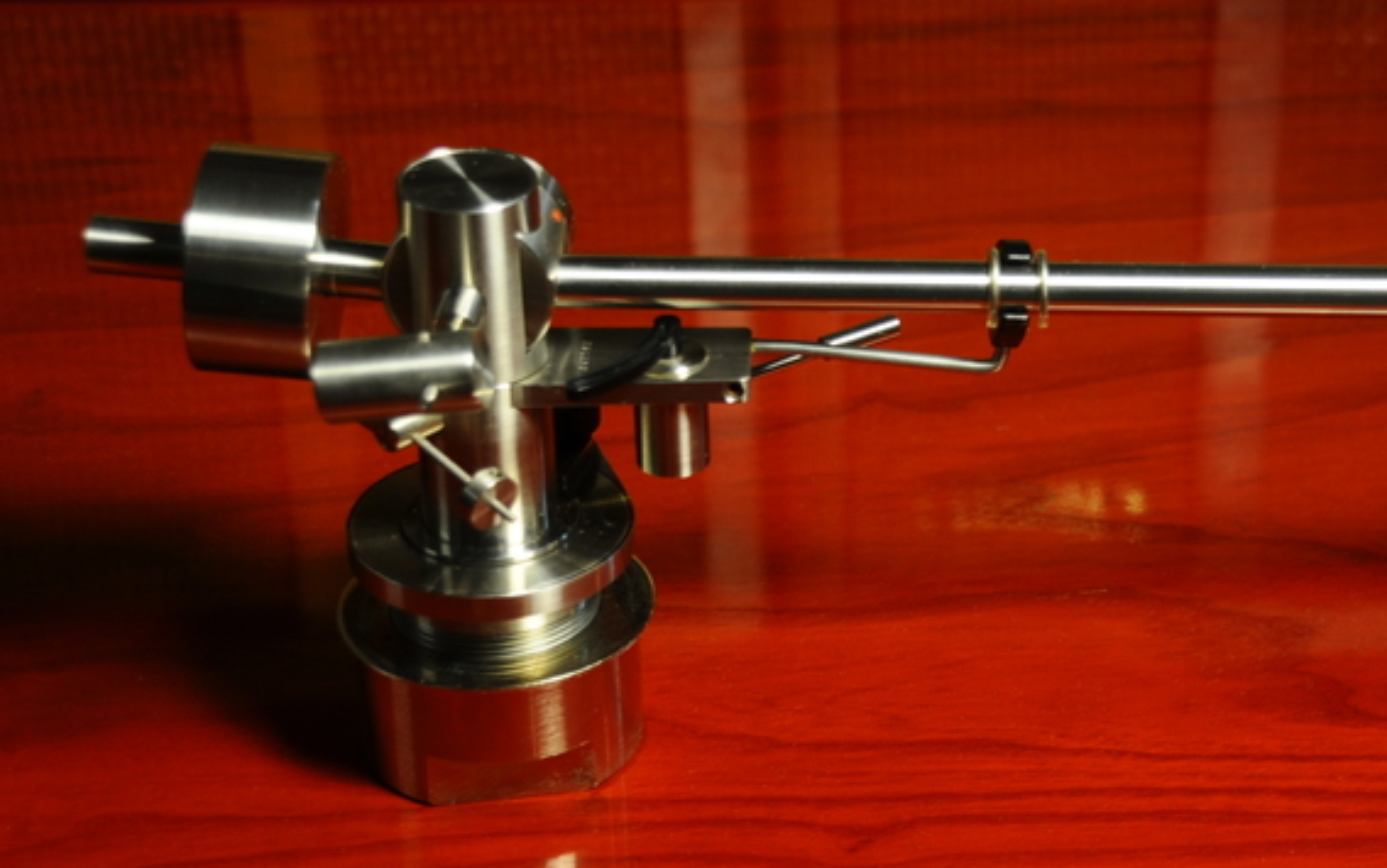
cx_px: 991
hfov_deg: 19.9
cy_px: 430
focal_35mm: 104
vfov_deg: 12.6
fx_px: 3933
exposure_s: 1/15
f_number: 5
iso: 200
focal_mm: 46
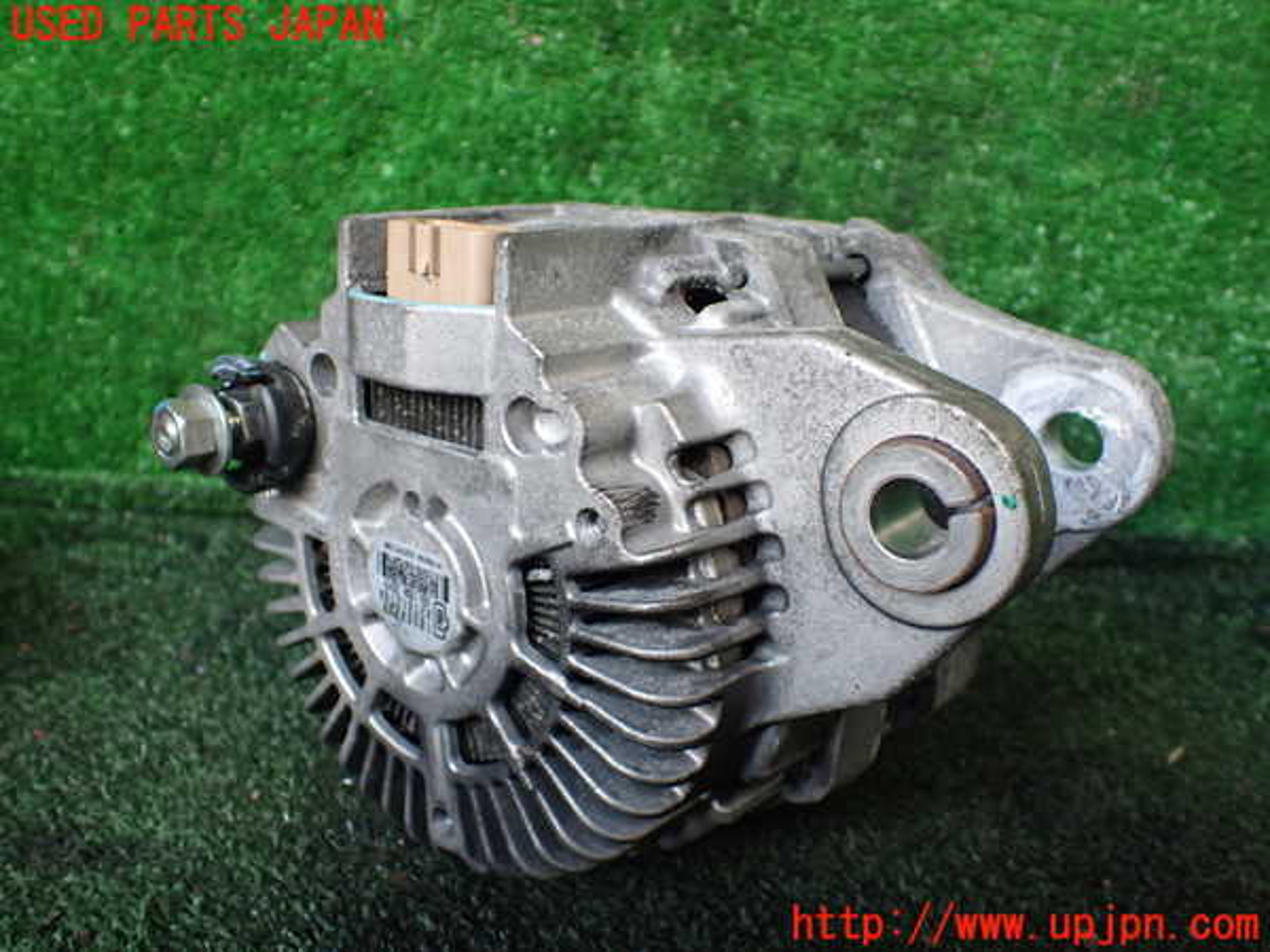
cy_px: 476
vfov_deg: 46.8
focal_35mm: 30
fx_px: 1101
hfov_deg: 60.0
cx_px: 635
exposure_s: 1/125
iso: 400
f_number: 2.3
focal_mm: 5.4
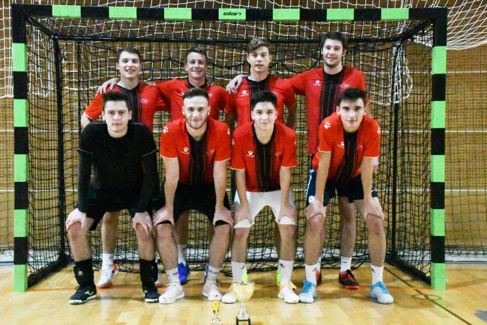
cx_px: 244
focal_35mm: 52
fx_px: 703
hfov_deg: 38.2
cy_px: 162
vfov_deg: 26.0
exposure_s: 1/800
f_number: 9
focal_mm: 35
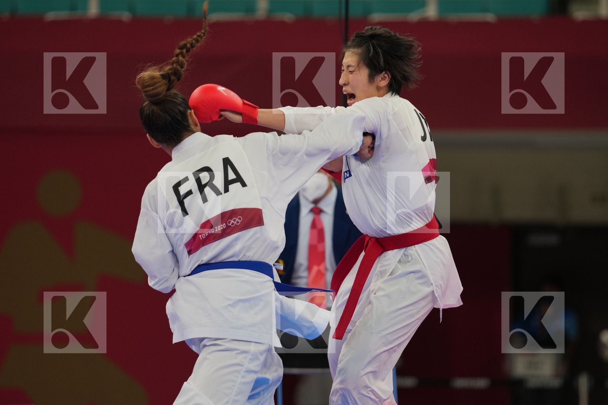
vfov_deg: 4.6
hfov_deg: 6.9
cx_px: 304
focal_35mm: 300
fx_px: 5066
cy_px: 202
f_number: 2.8
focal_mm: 200
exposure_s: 1/1000
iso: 500
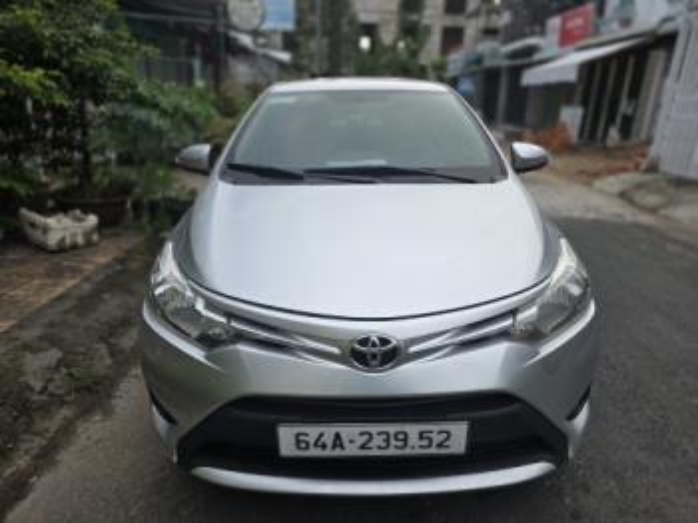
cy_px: 262
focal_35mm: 23
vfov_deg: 58.8
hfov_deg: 74.0
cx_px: 349
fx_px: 463
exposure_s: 1/1269
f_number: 1.7
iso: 80
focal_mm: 6.3
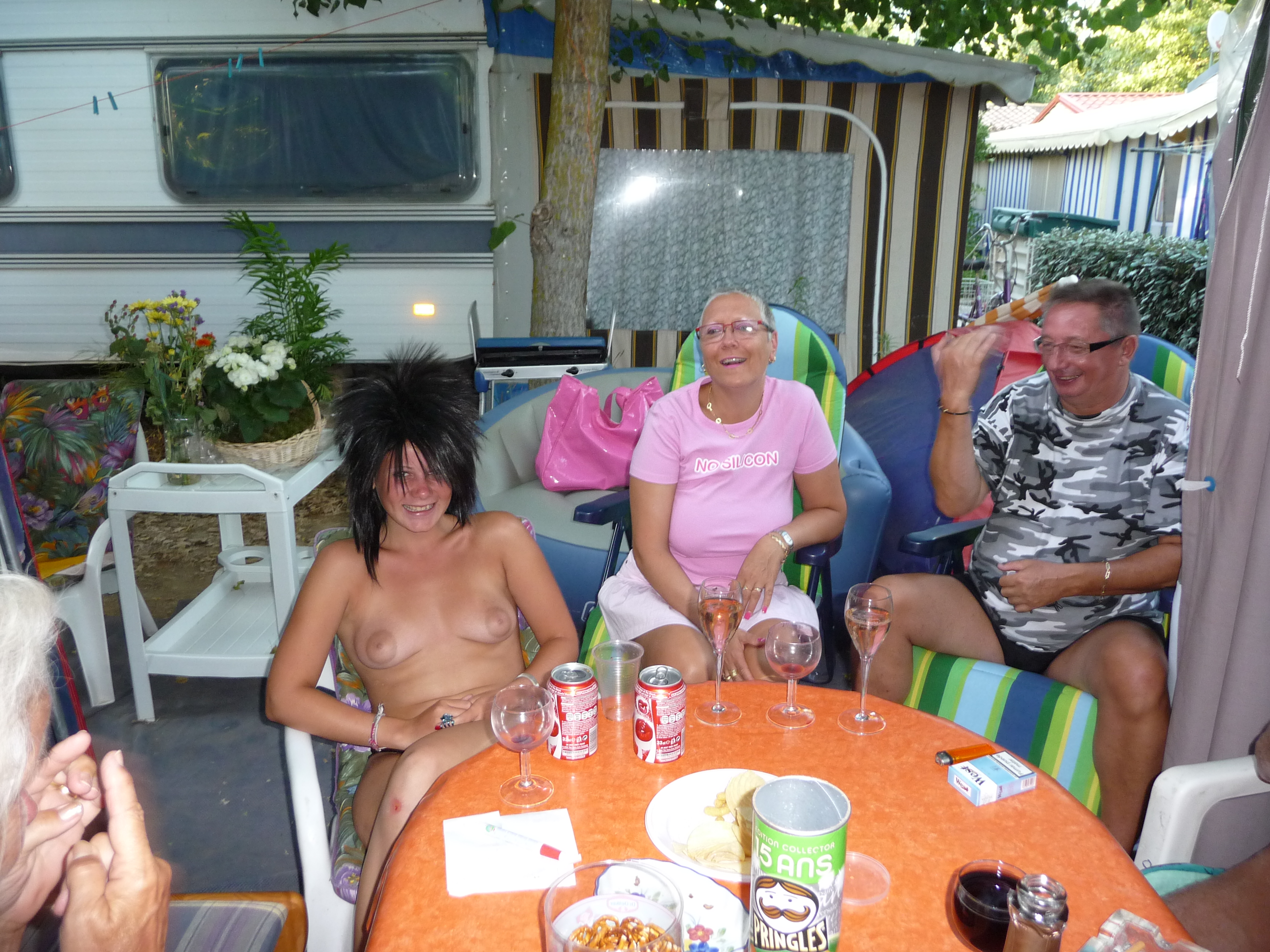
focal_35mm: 28
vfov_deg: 49.7
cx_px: 635
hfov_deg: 63.4
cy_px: 476
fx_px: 1027
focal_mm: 4.7
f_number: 3.3
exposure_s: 1/30
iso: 200
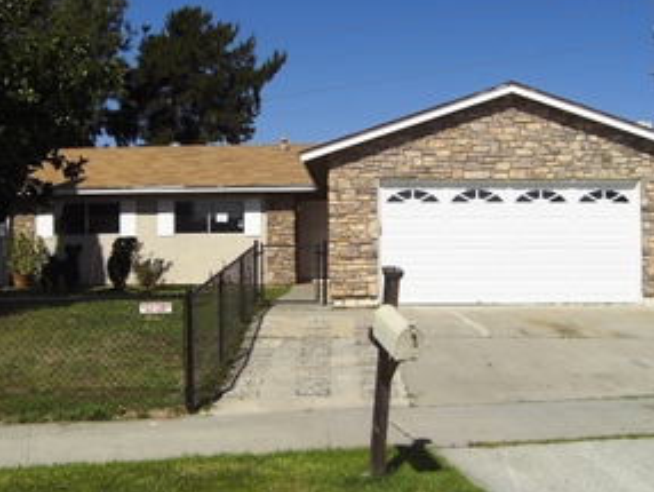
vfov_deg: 31.5
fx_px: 870
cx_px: 320
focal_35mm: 46
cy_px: 206
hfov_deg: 41.2
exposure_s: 1/320
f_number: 8
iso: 64
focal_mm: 6.2
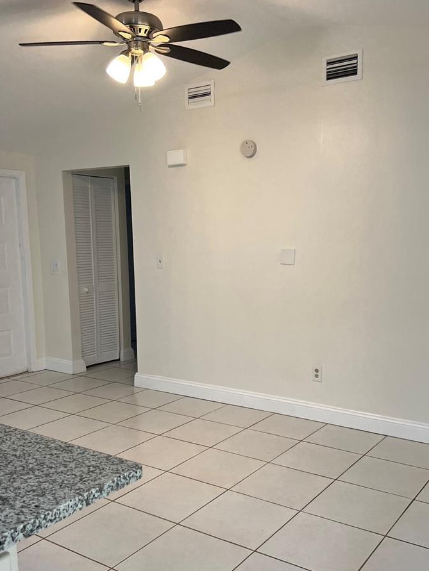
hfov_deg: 40.7
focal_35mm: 35
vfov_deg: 52.5
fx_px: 578
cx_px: 236
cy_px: 317
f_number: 1.5
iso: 100
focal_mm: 5.7
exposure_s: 1/120
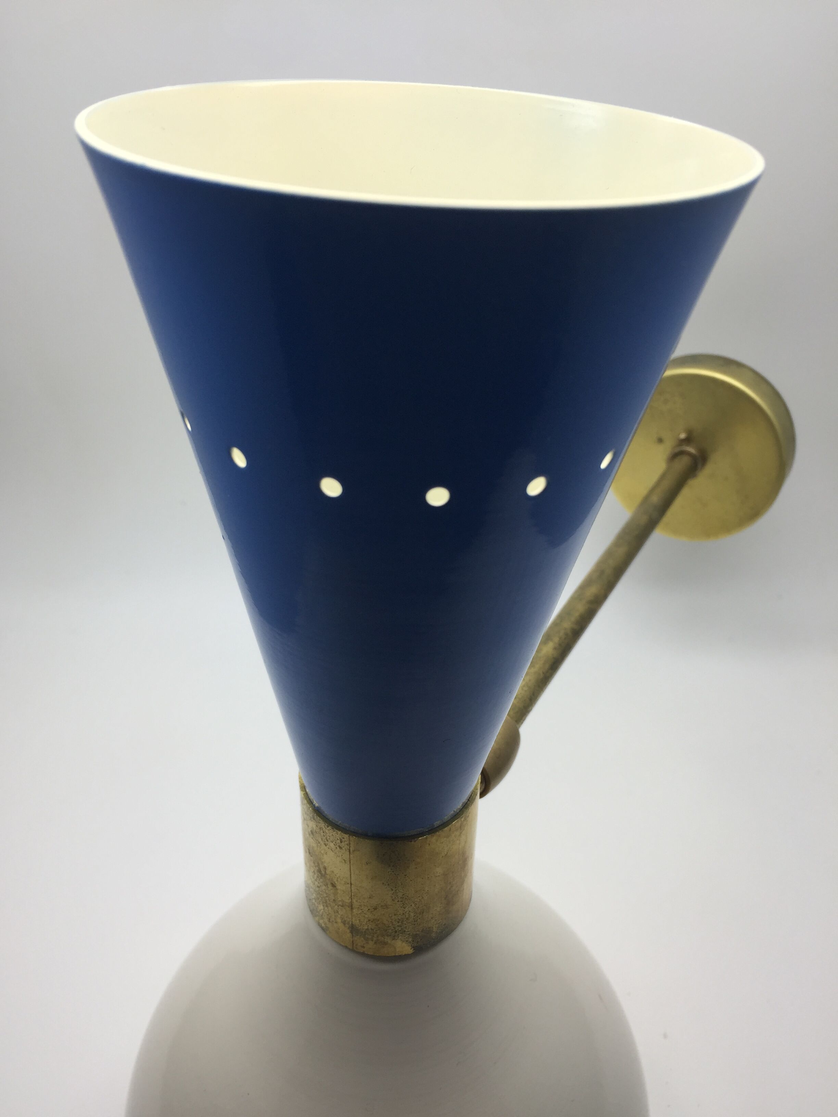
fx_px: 936
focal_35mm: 29
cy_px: 558
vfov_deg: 61.7
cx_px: 419
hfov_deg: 48.2
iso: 32
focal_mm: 4.15
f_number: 2.2
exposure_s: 1/258
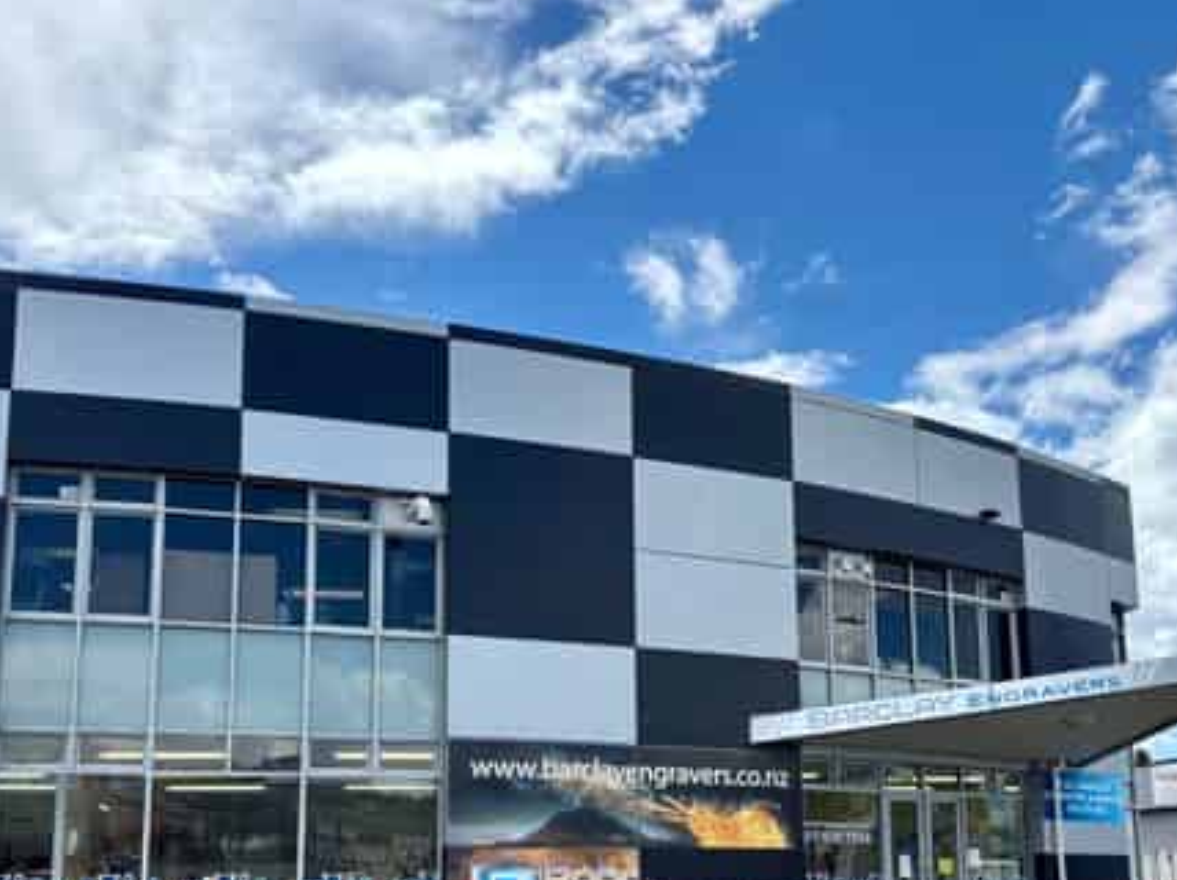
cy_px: 631
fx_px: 1359
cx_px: 542
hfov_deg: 46.8
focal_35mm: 40
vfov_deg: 35.3
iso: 50
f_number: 1.6
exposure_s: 1/3623
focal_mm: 5.96
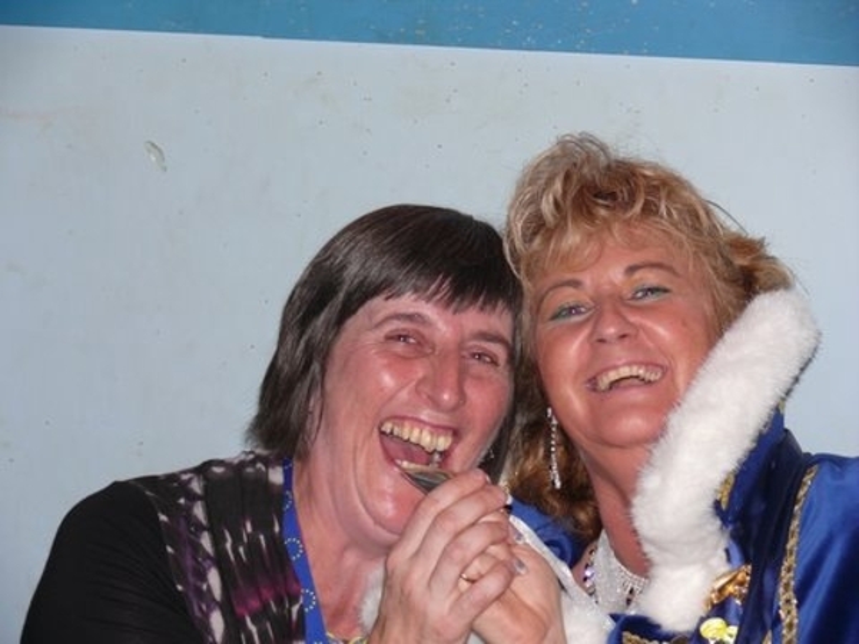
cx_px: 430
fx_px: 3176
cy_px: 322
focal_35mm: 128
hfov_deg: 15.4
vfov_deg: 11.6
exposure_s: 1/160
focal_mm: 27
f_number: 3.6
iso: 100
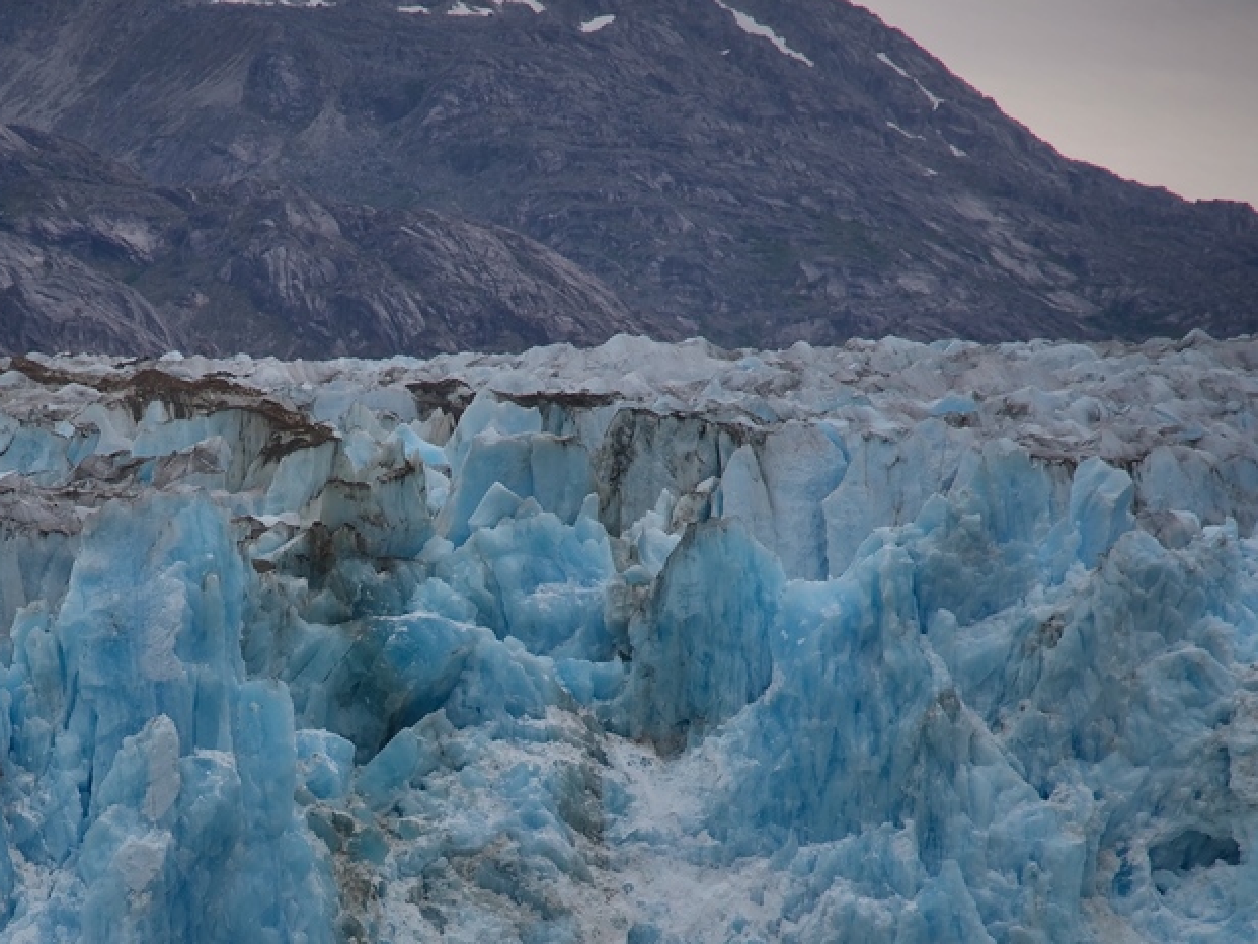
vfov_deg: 6.2
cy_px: 853
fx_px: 8651
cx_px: 326
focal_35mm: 238
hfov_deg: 8.3
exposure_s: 1/250
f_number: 4
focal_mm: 120
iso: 160
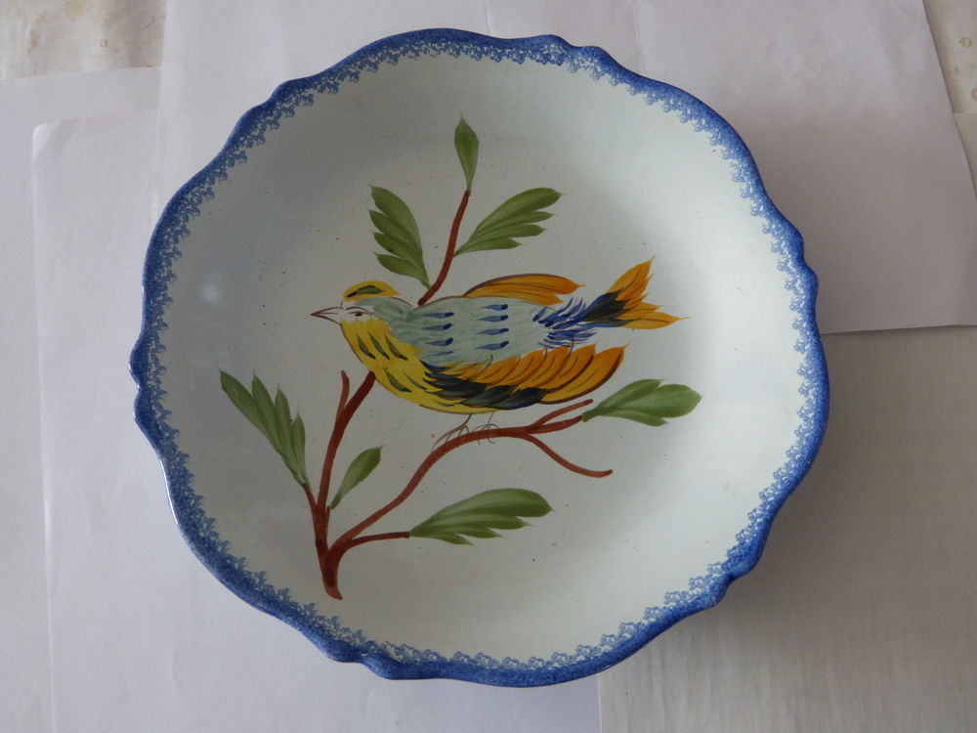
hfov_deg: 58.4
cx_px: 488
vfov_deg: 45.4
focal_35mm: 31
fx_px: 875
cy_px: 366
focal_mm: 5.4
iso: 400
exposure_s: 1/15
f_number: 3
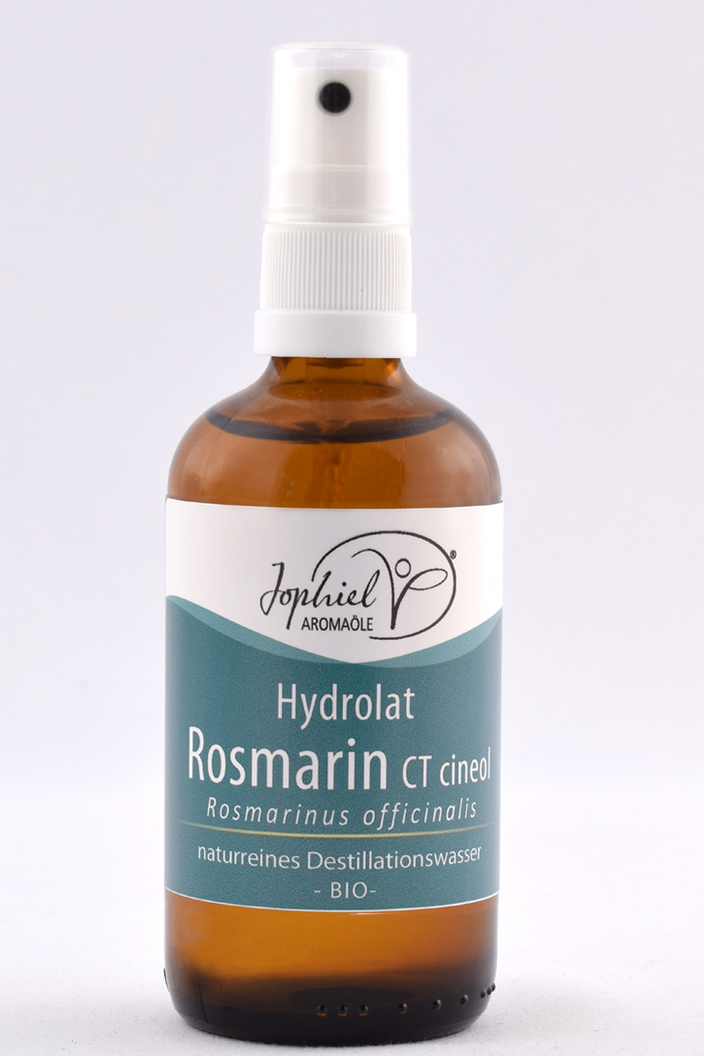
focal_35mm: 87
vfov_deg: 23.5
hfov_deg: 15.8
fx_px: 2537
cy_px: 541
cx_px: 341
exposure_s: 1/125
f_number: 11
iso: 200
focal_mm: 55
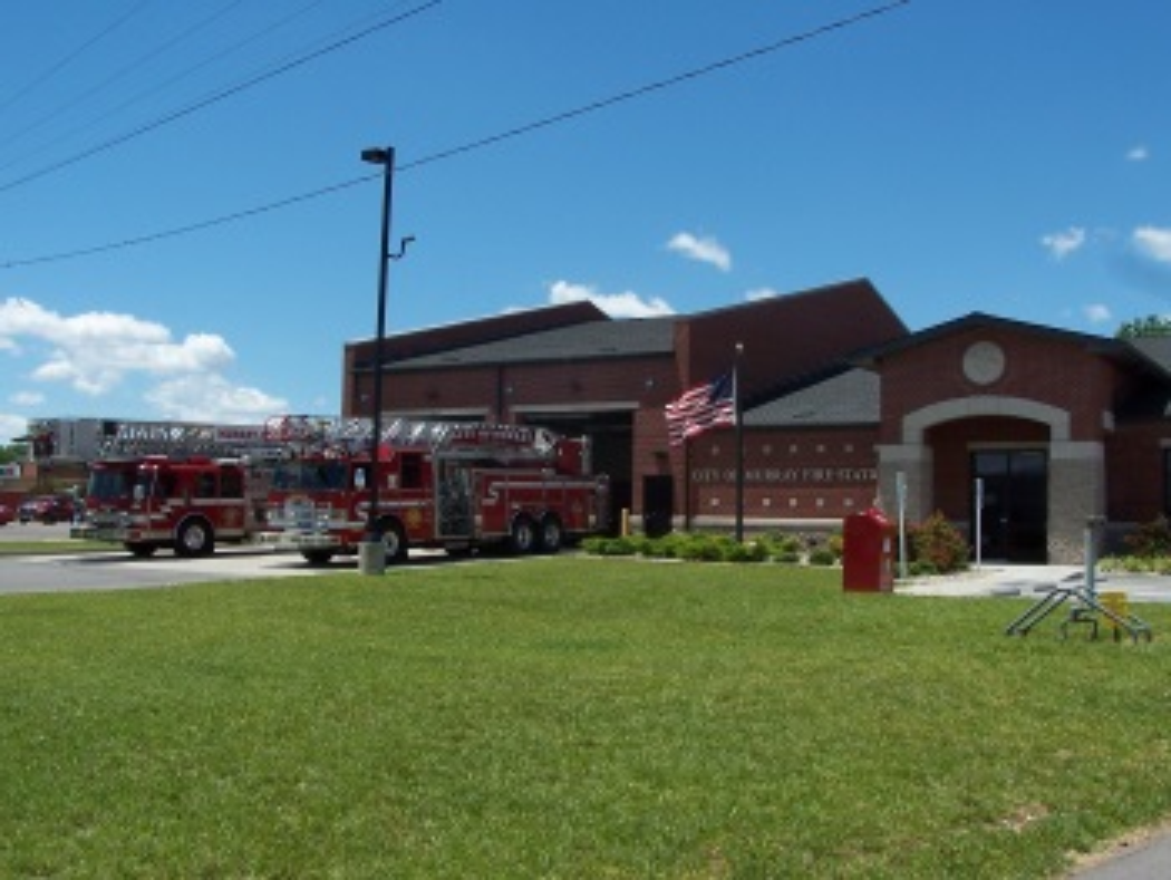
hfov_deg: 48.9
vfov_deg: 37.8
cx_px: 586
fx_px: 1286
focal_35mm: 38
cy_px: 440
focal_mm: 6.3
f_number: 5.6
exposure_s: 1/350
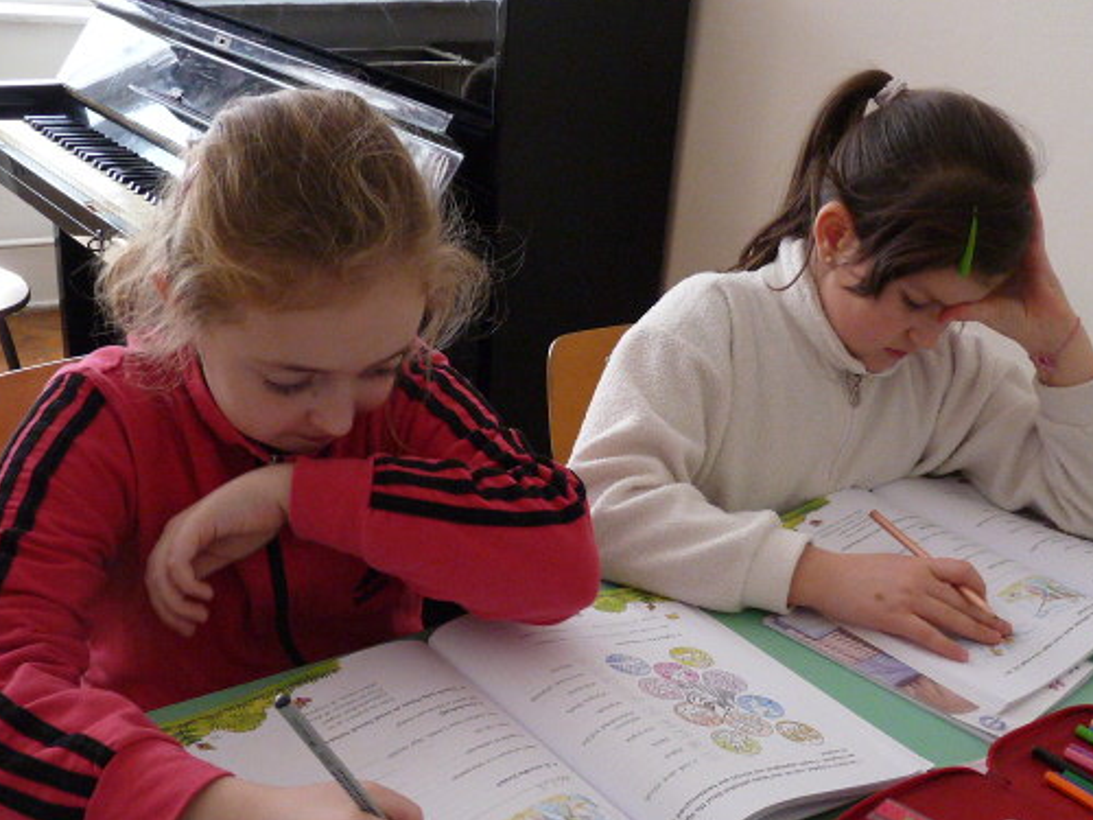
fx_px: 1295
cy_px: 457
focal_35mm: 41
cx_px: 665
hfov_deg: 45.5
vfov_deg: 35.1
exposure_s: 1/160
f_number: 2.8
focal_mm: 4.8
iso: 400
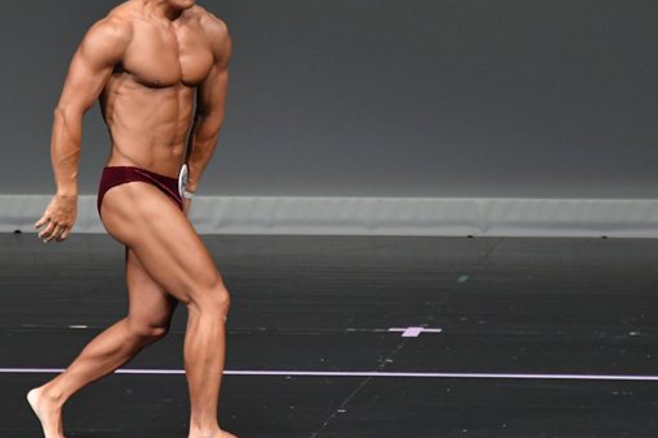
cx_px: 232
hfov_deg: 3.9
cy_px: 181
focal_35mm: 528
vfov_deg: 2.6
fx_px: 9647
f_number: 5.6
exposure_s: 1/400
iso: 4000
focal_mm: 230
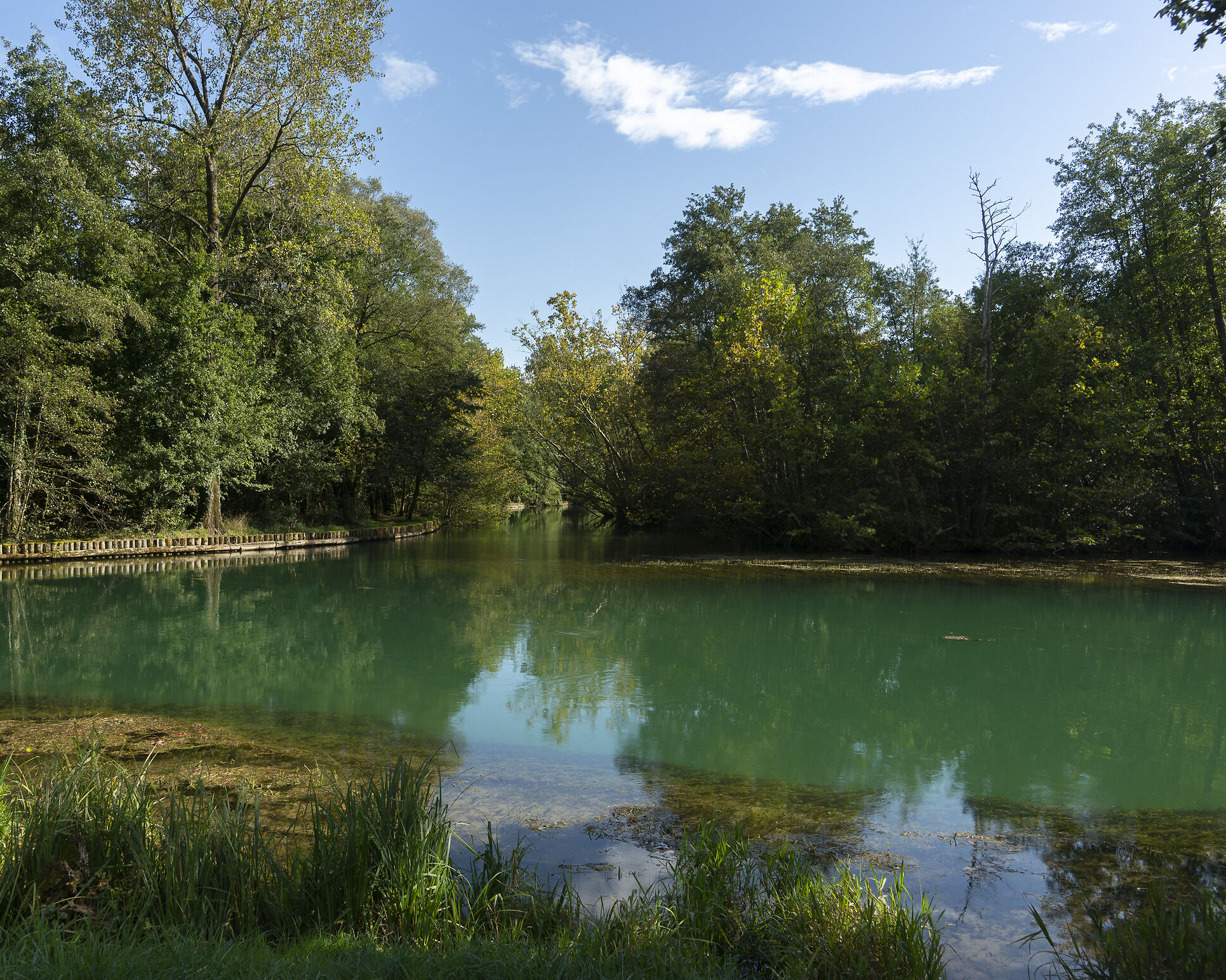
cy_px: 500
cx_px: 497
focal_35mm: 28
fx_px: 1016
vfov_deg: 51.5
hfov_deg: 61.7
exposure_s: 1/160
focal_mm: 24
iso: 100
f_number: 6.3
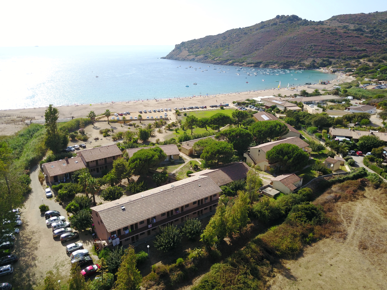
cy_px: 145
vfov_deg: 53.1
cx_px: 194
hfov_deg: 67.3
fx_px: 291
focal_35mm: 26
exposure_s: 1/867
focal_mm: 4.73
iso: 100
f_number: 2.2
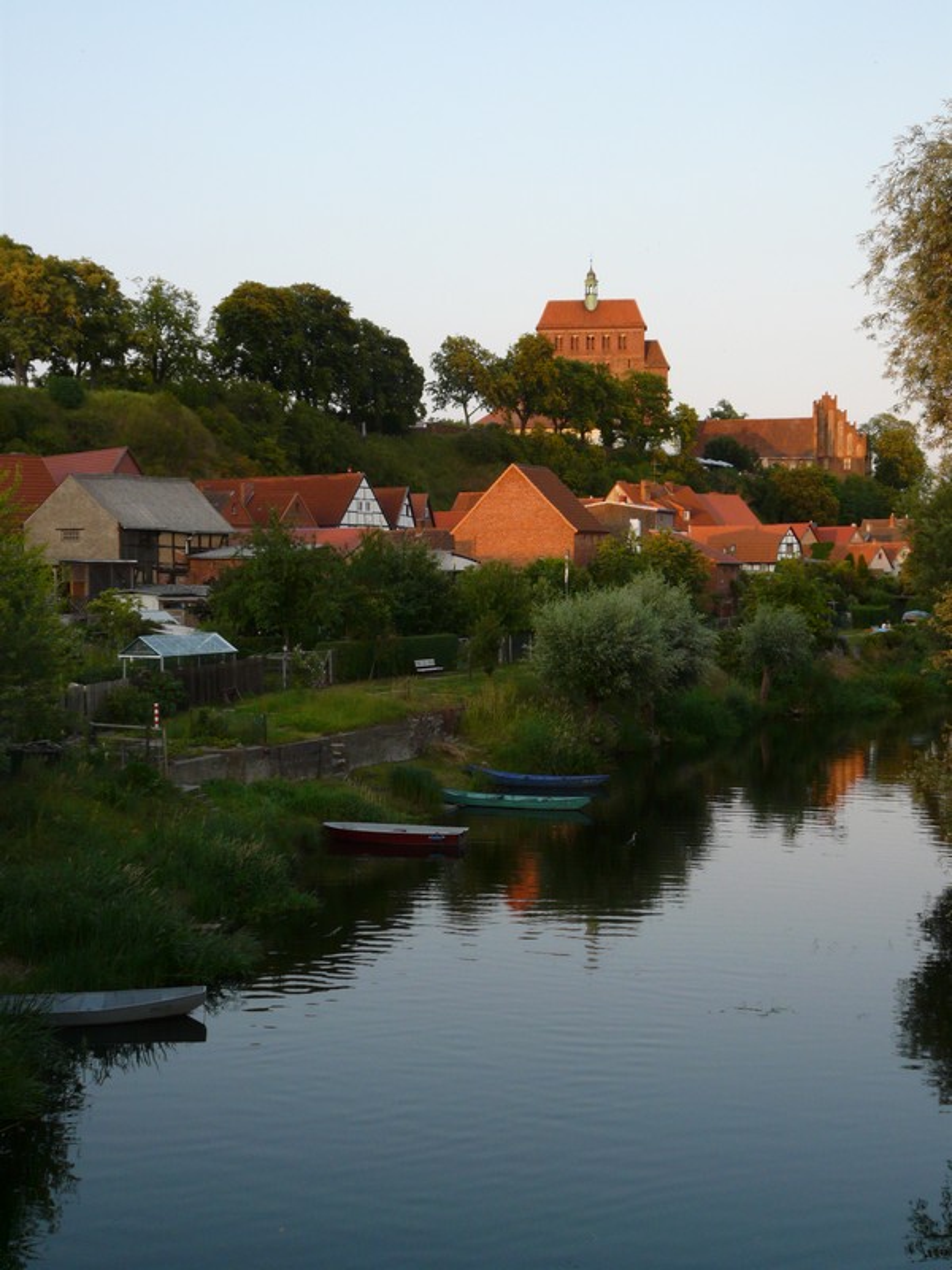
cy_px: 635
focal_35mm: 47
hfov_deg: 30.9
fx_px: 1723
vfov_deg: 40.4
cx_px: 476
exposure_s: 1/160
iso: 160
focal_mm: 7.7
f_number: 3.6
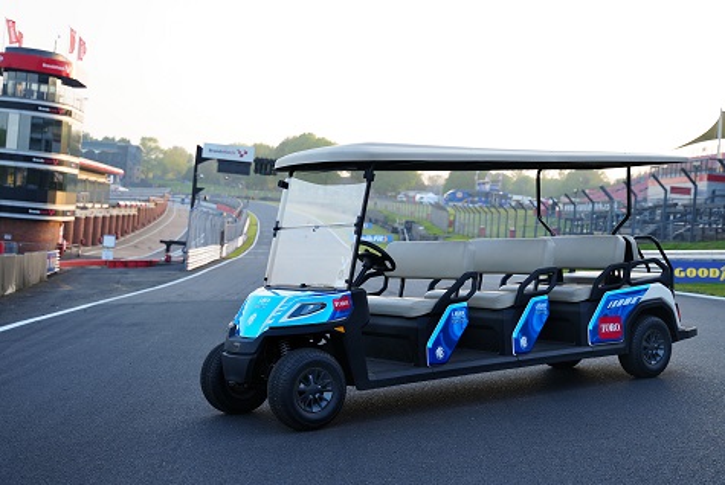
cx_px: 362
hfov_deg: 42.7
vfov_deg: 29.3
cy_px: 242
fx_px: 928
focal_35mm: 46
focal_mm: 46
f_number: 3.2
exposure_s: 1/250
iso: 160
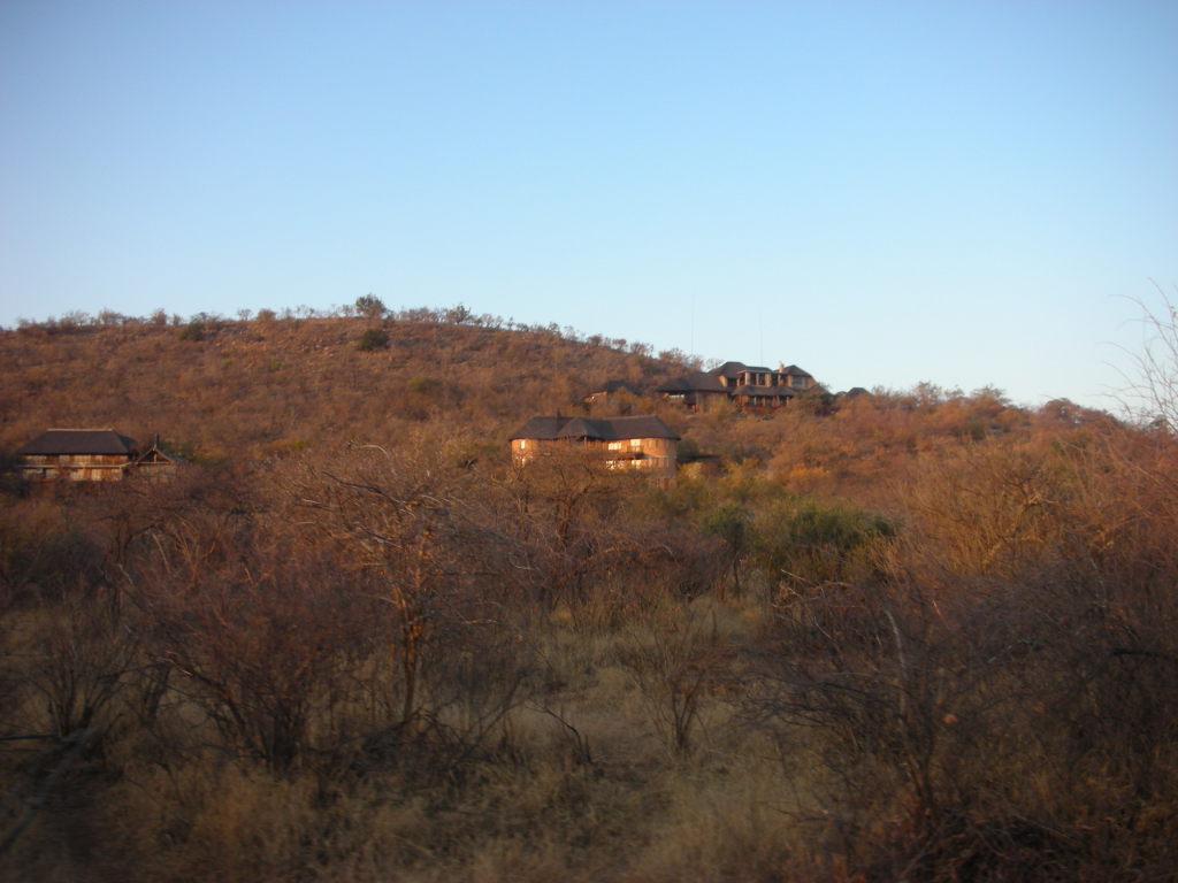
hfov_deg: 52.6
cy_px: 442
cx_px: 589
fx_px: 1191
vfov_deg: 40.7
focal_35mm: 35
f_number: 3
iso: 50
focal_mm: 5.8
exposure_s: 1/98.8
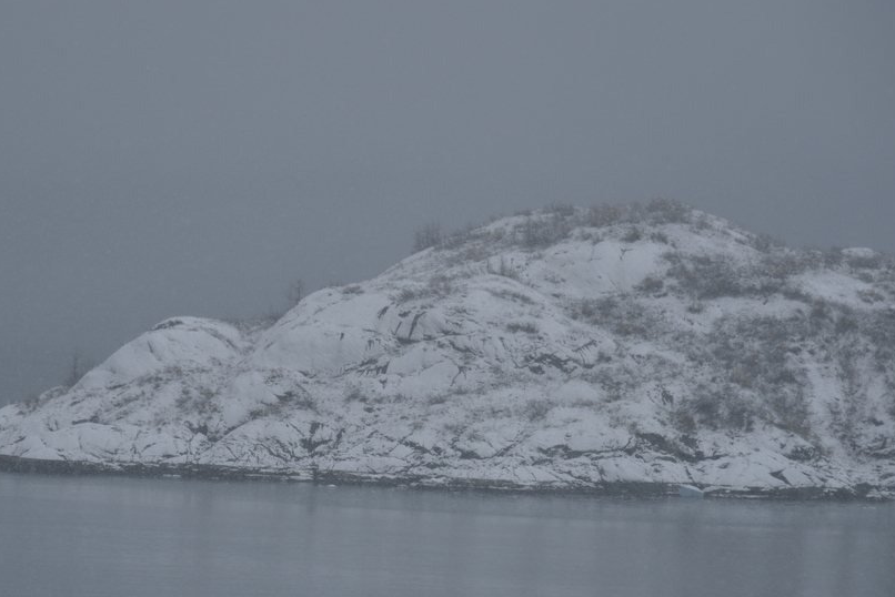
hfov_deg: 8.1
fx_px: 6317
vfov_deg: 5.4
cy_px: 362
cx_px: 342
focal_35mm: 254
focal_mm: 160
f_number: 5.6
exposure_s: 1/320
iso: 100
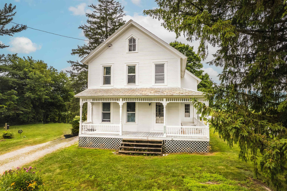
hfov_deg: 78.6
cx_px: 144
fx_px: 175
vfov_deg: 57.2
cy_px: 96
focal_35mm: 22
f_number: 2.8
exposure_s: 1/240
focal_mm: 8.38
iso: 100
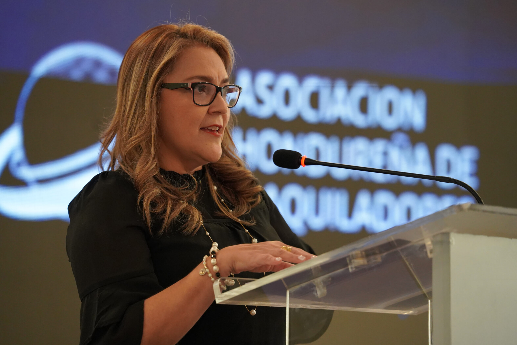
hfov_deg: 11.4
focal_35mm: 180
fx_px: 2585
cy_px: 172
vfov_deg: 7.6
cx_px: 258
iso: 5000
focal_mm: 180
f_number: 4
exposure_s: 1/200
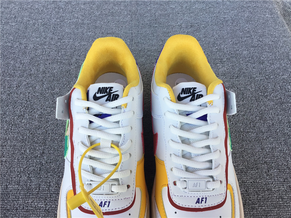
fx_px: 261
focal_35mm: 31
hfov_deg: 58.4
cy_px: 109
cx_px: 146
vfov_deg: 45.4
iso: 25
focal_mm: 3.3
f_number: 2.4
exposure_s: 1/123
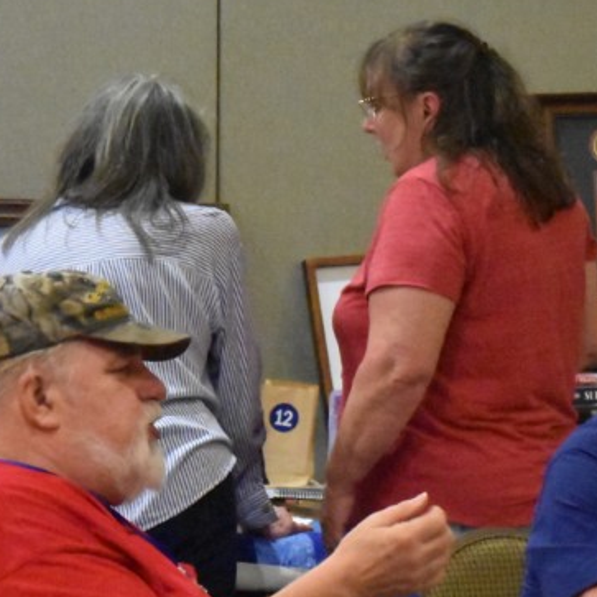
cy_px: 373
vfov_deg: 5.8
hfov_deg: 5.8
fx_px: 5919
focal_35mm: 303
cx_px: 530
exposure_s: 1/60
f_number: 5.3
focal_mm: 75
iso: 12800
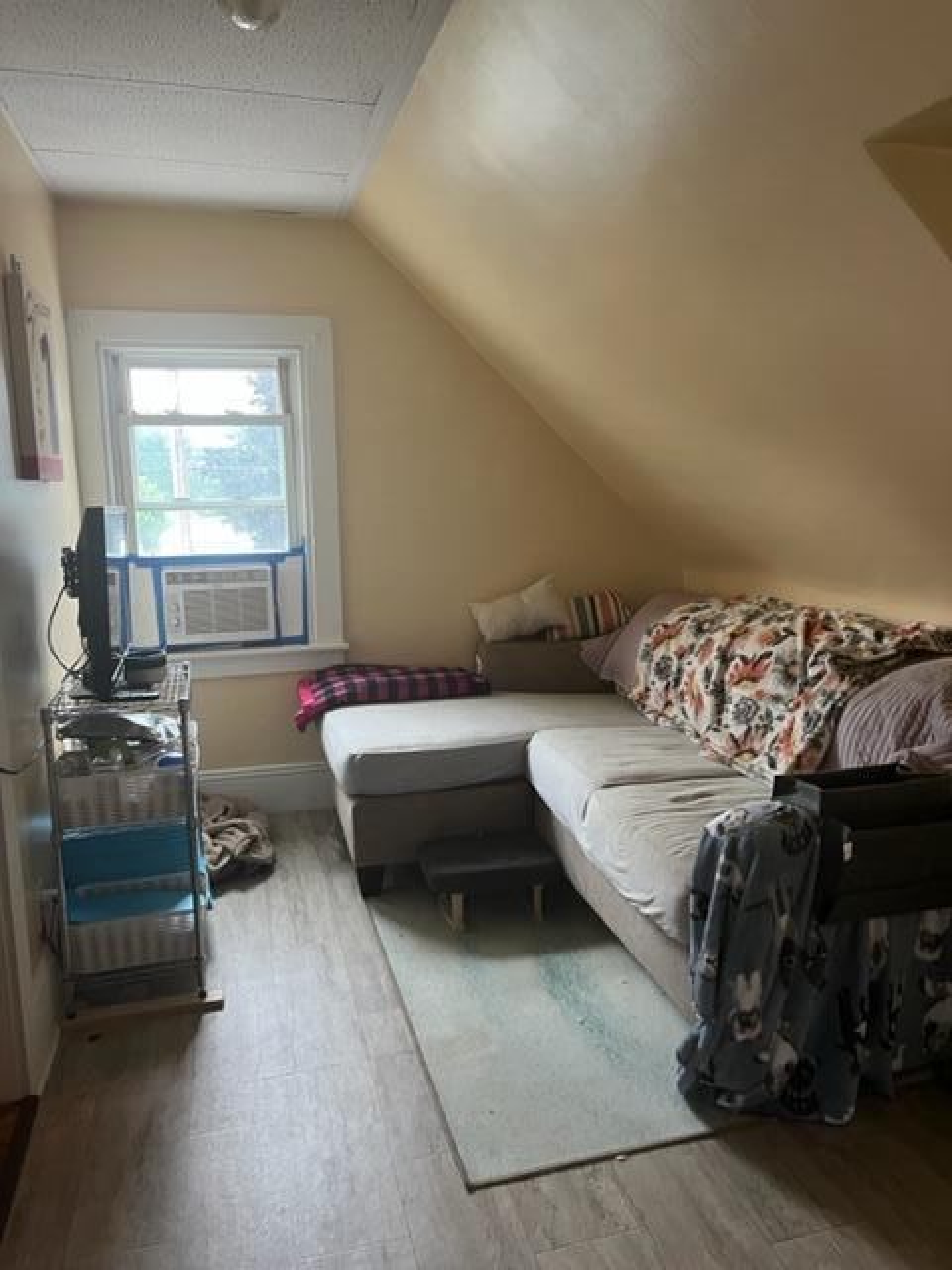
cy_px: 635
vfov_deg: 67.3
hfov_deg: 53.1
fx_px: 953
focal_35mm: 26
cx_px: 476
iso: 400
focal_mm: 5.1
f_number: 1.6
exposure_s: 1/40
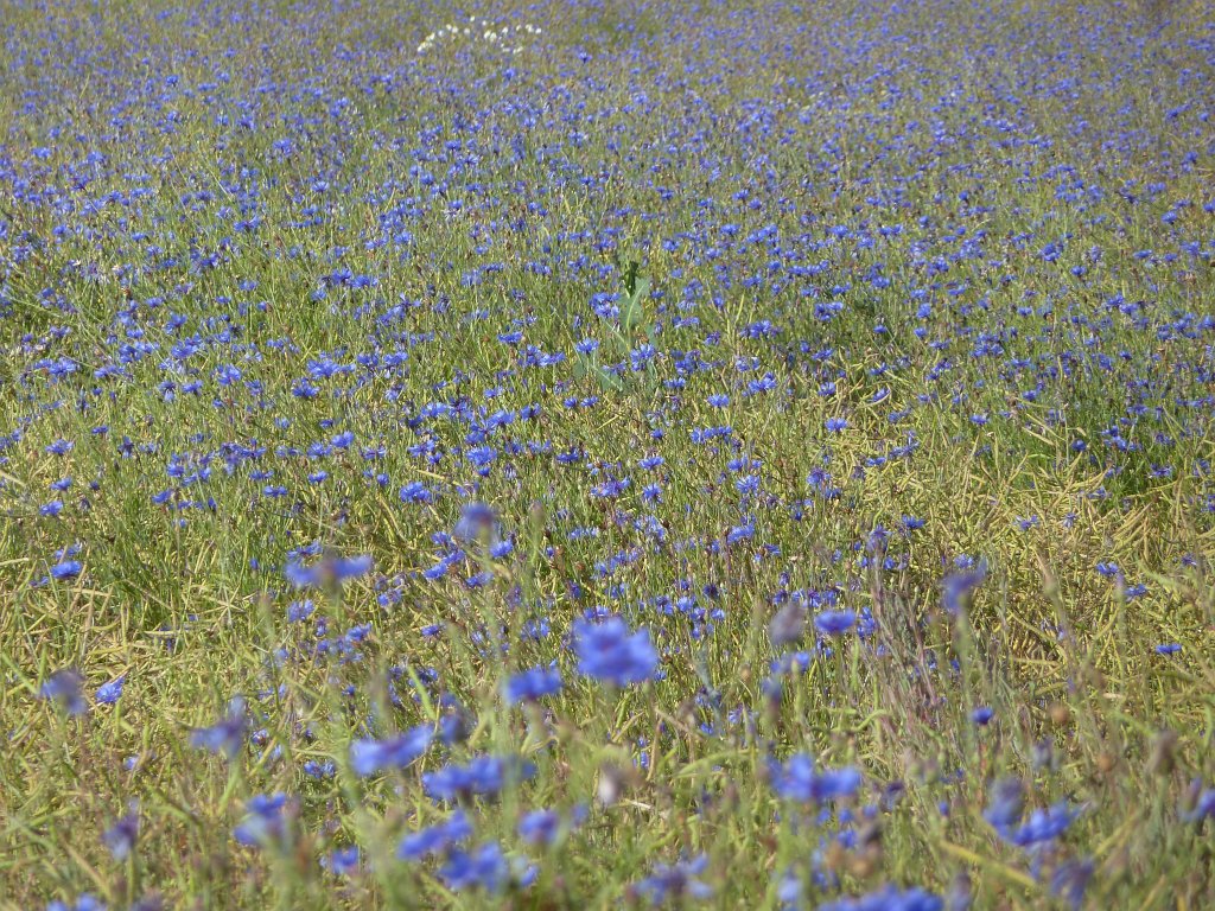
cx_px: 608
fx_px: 10530
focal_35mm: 300
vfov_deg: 5.0
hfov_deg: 6.6
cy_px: 456
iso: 80
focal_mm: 49.2
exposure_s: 1/250
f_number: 4.9
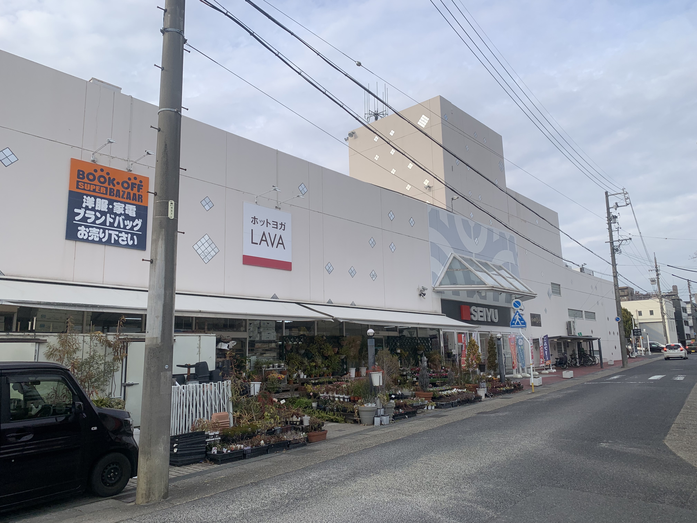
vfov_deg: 53.1
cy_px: 262
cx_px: 348
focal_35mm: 26
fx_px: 524
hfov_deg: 67.3
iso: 25
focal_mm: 4.25
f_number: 1.8
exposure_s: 1/1282
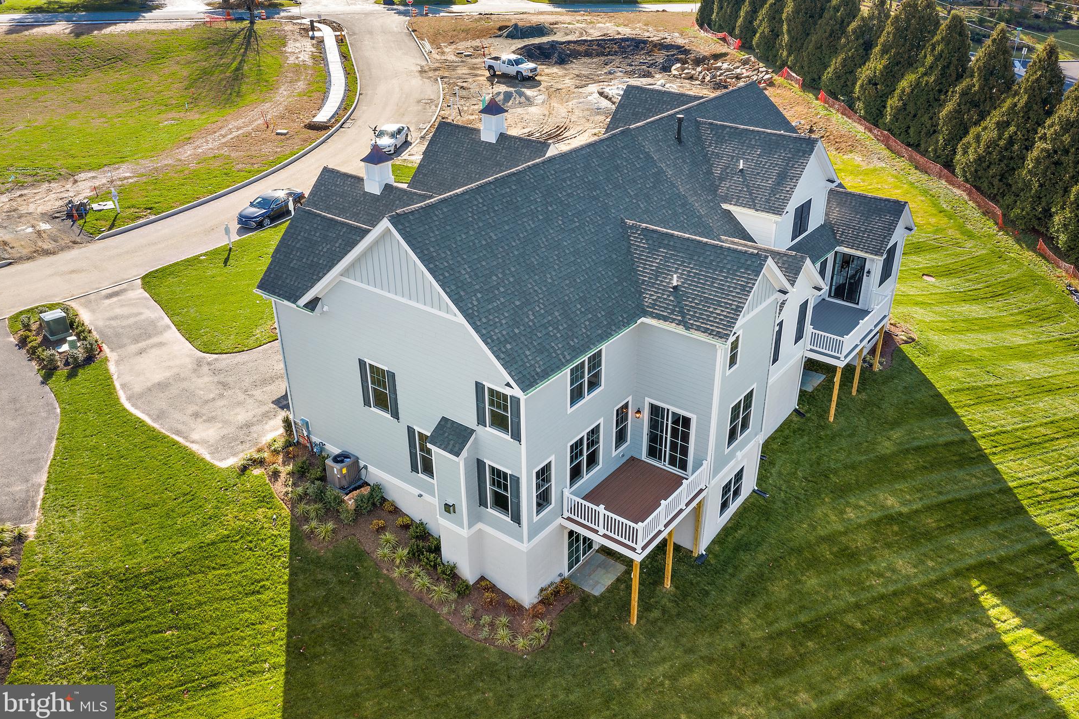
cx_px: 553
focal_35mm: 29
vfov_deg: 44.9
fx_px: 869
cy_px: 352
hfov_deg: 63.7
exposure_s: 1/2
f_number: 7.1
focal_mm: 10.26
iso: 100
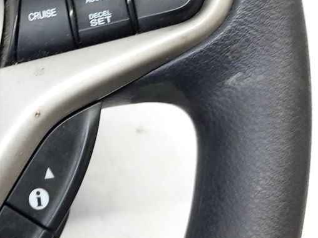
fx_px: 542
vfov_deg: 24.7
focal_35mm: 59
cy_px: 77
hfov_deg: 31.5
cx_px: 44
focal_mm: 4.6
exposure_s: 1/50
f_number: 2
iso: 160
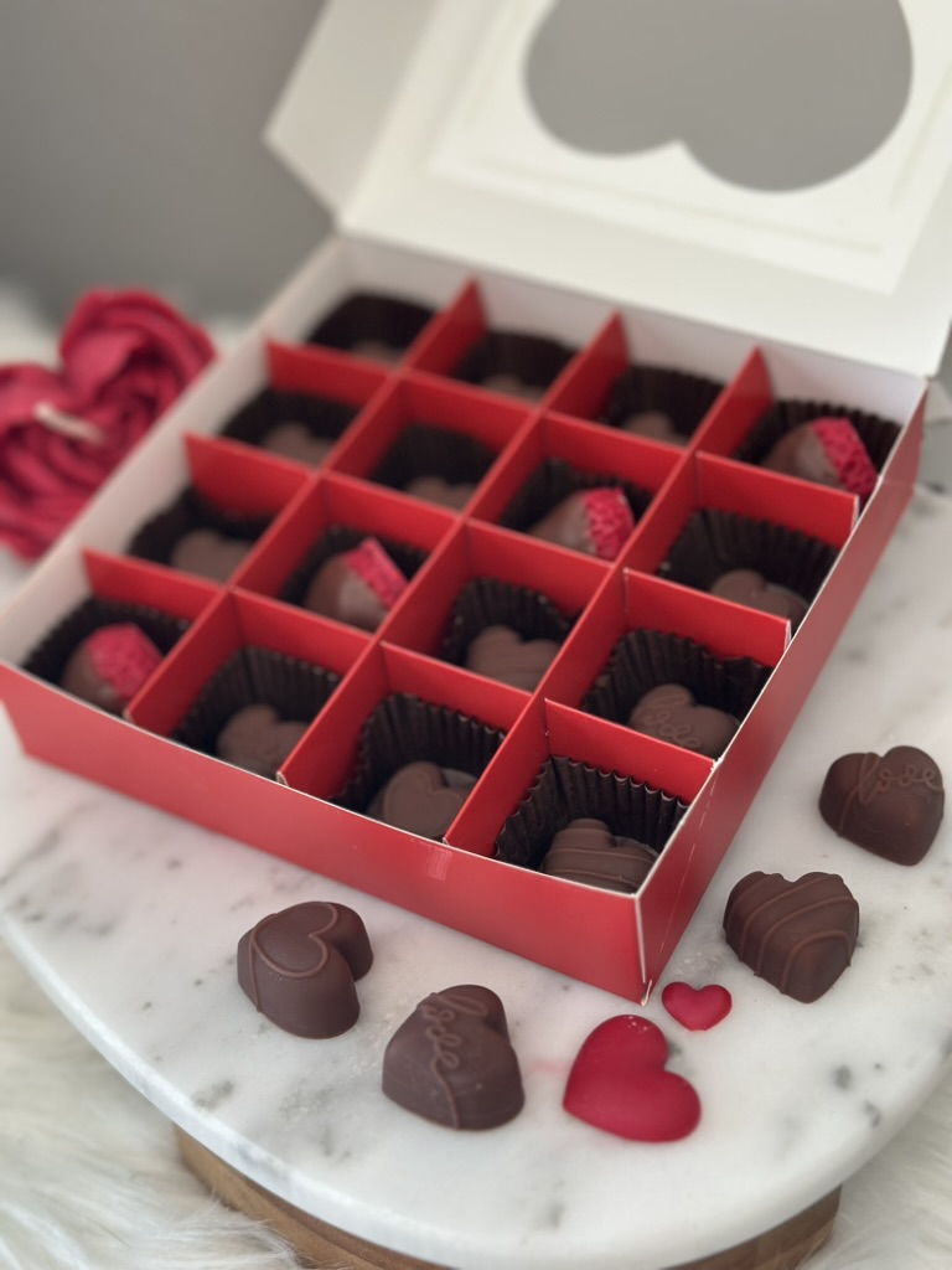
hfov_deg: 30.3
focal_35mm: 48
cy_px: 635
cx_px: 476
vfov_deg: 39.7
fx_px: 1760
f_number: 1.78
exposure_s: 1/81
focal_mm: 6.86
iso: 125
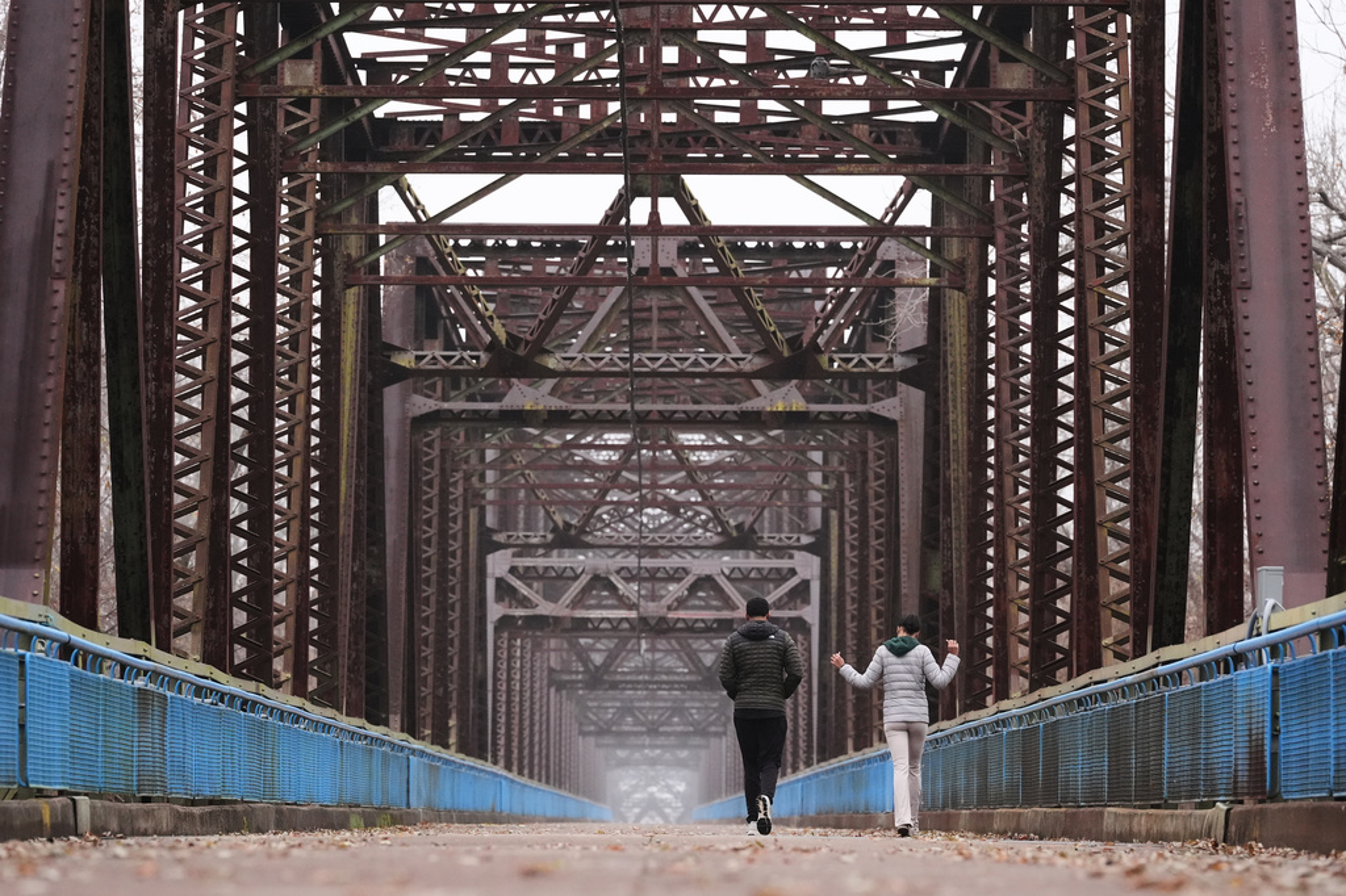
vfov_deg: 6.9
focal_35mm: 200
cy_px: 448
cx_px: 673
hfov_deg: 10.3
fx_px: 7475
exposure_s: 1/1000
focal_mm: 200
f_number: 5.6
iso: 5000
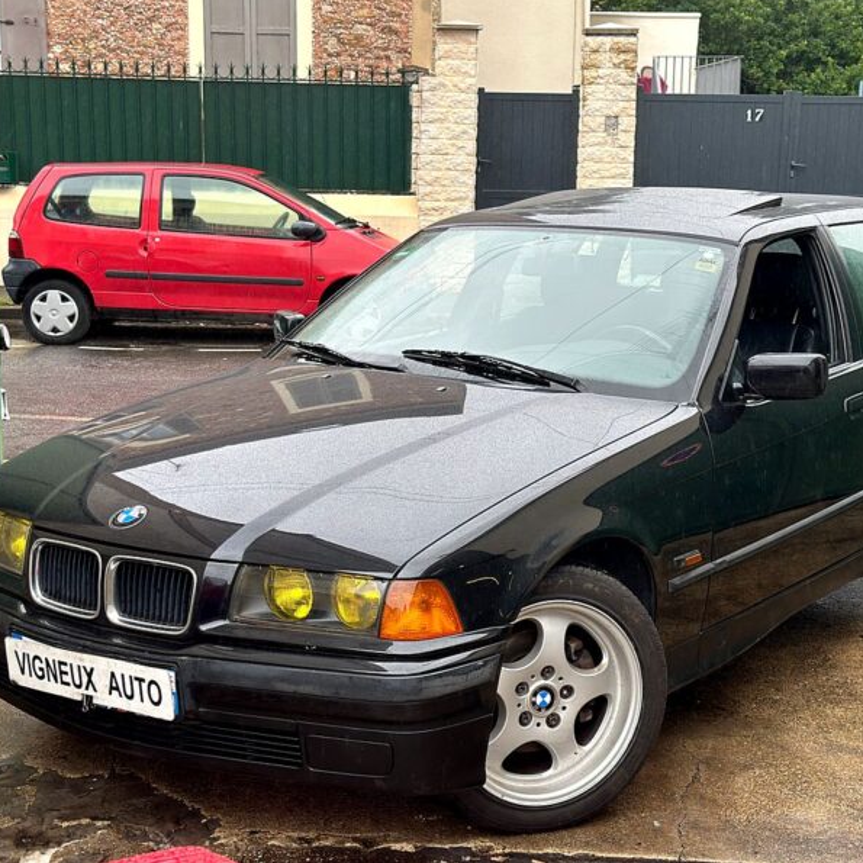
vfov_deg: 30.0
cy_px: 429
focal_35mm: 57
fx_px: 1608
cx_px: 477
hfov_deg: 30.0
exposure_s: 1/355
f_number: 1.78
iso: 64
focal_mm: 6.86
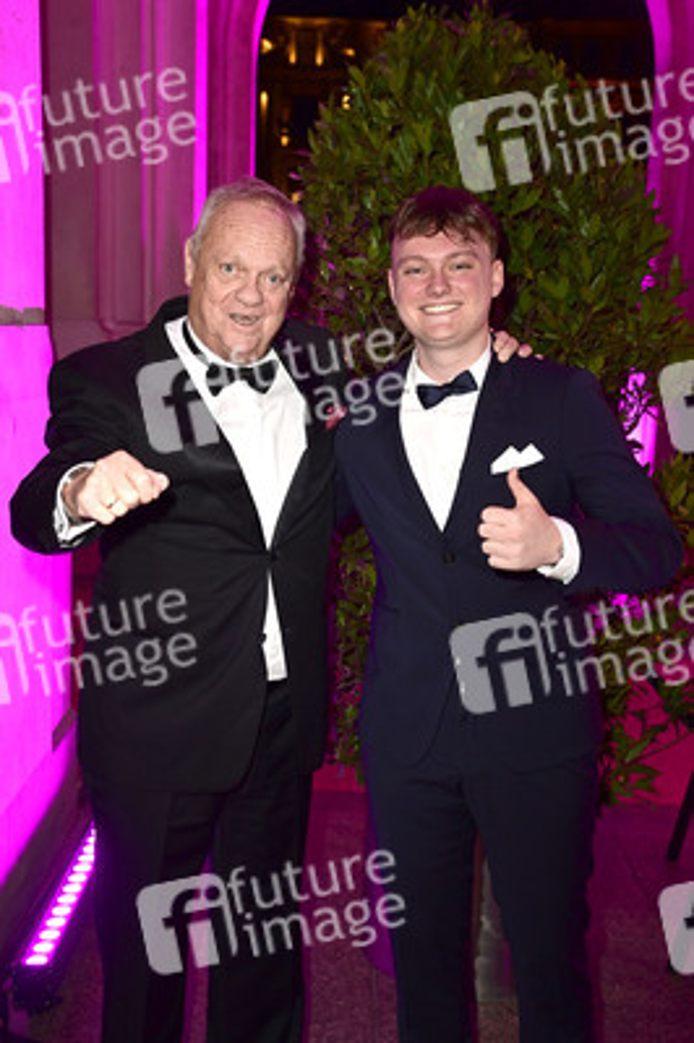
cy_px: 522
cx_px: 347
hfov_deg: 30.5
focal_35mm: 44
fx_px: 1274
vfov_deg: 44.5
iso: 1600
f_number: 5.6
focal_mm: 44
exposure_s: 1/125
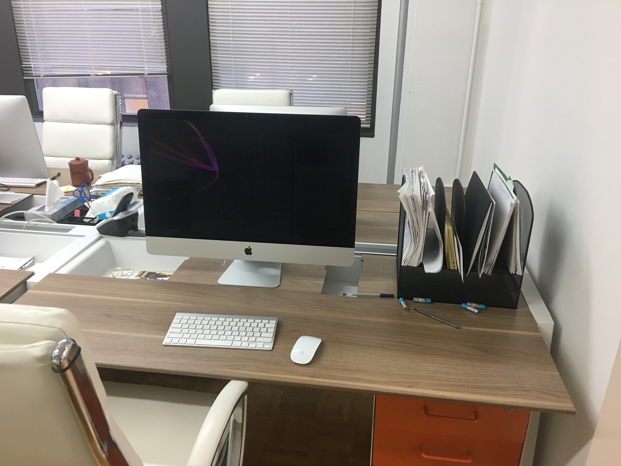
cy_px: 233
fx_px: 520
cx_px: 310
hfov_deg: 61.7
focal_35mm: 29
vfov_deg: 48.2
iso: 50
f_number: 2.2
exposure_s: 1/15
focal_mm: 4.15
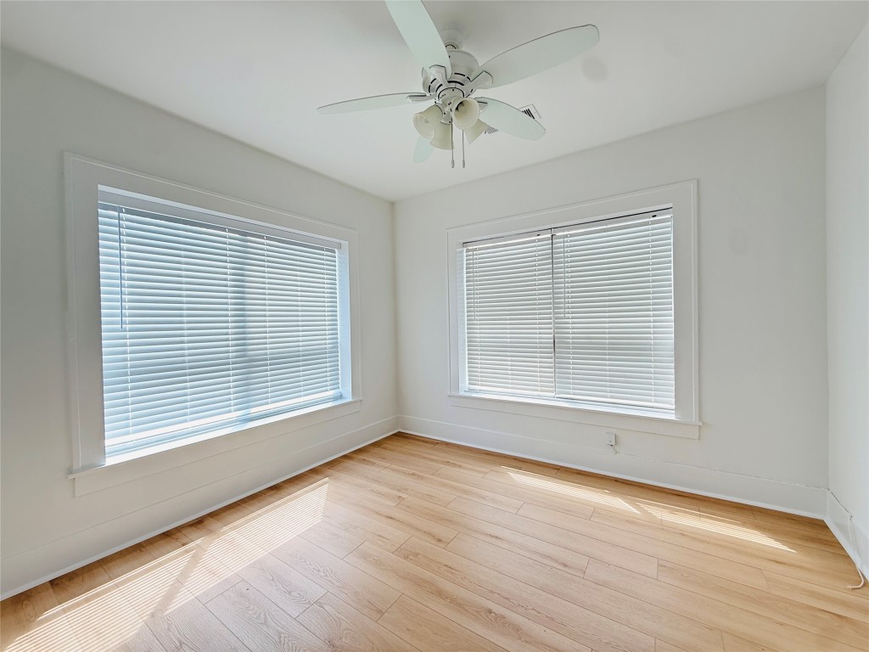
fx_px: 351
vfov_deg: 85.7
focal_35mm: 14
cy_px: 326
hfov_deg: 102.1
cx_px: 434
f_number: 2.2
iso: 125
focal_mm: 2.22
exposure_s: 1/99
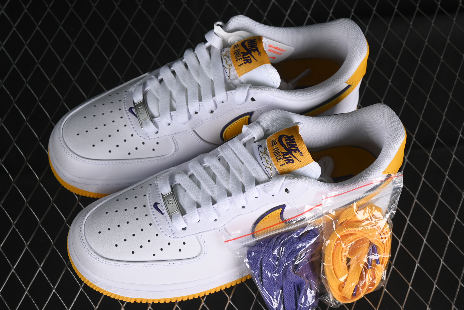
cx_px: 232
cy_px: 155
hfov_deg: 27.0
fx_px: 967
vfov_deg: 18.2
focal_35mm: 75
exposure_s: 1/80
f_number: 8
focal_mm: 50
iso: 160
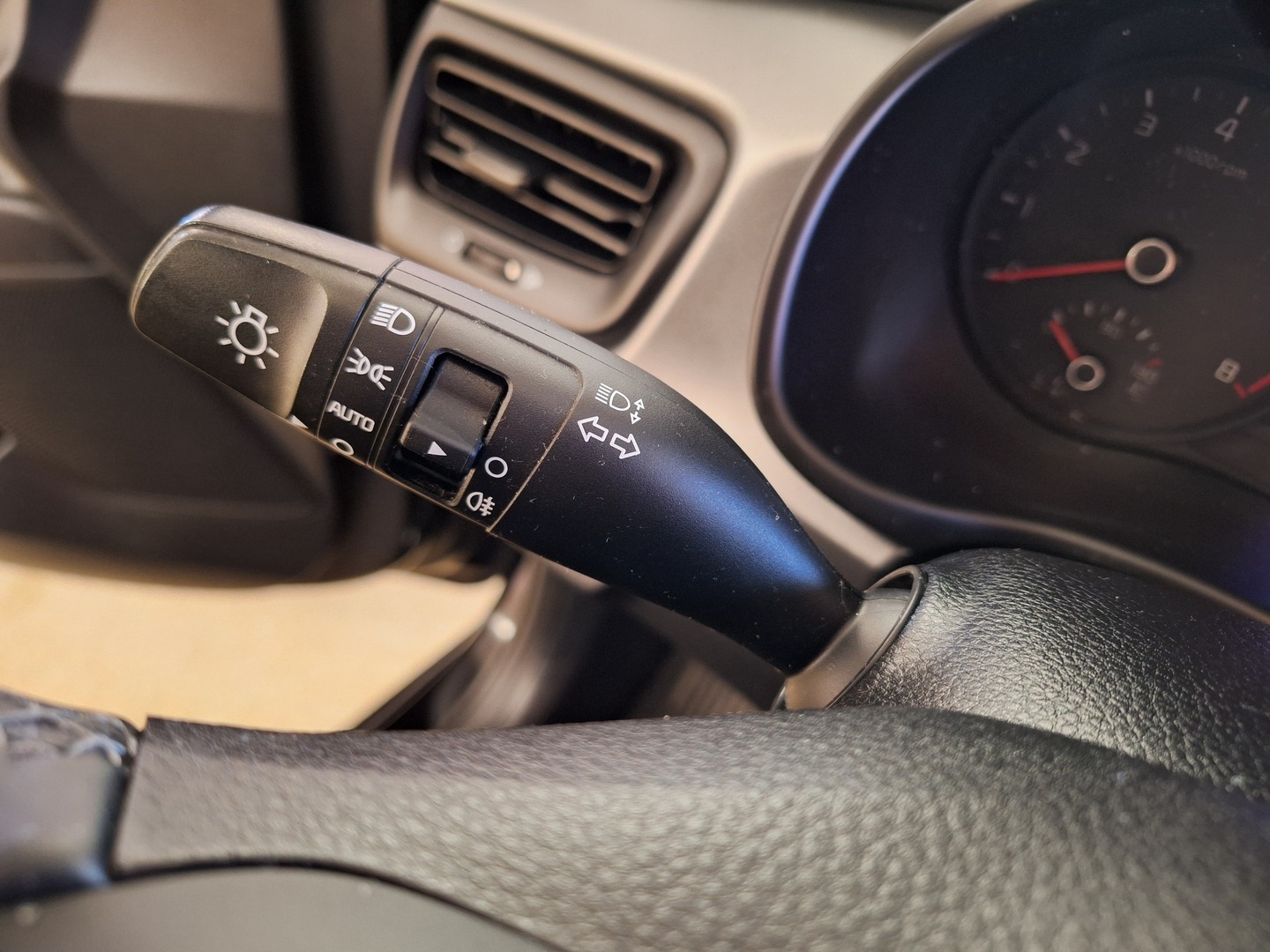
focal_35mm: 23
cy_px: 476
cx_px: 635
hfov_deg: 73.9
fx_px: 844
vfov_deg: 58.9
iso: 400
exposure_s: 1/20
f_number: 1.8
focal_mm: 5.54
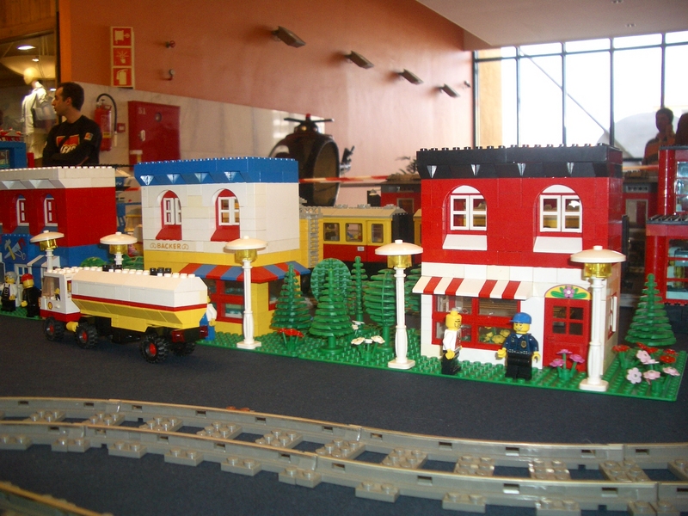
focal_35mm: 35
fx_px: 696
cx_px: 344
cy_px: 258
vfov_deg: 40.7
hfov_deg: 52.6
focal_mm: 5.8
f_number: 2.6
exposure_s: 1/60
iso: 100
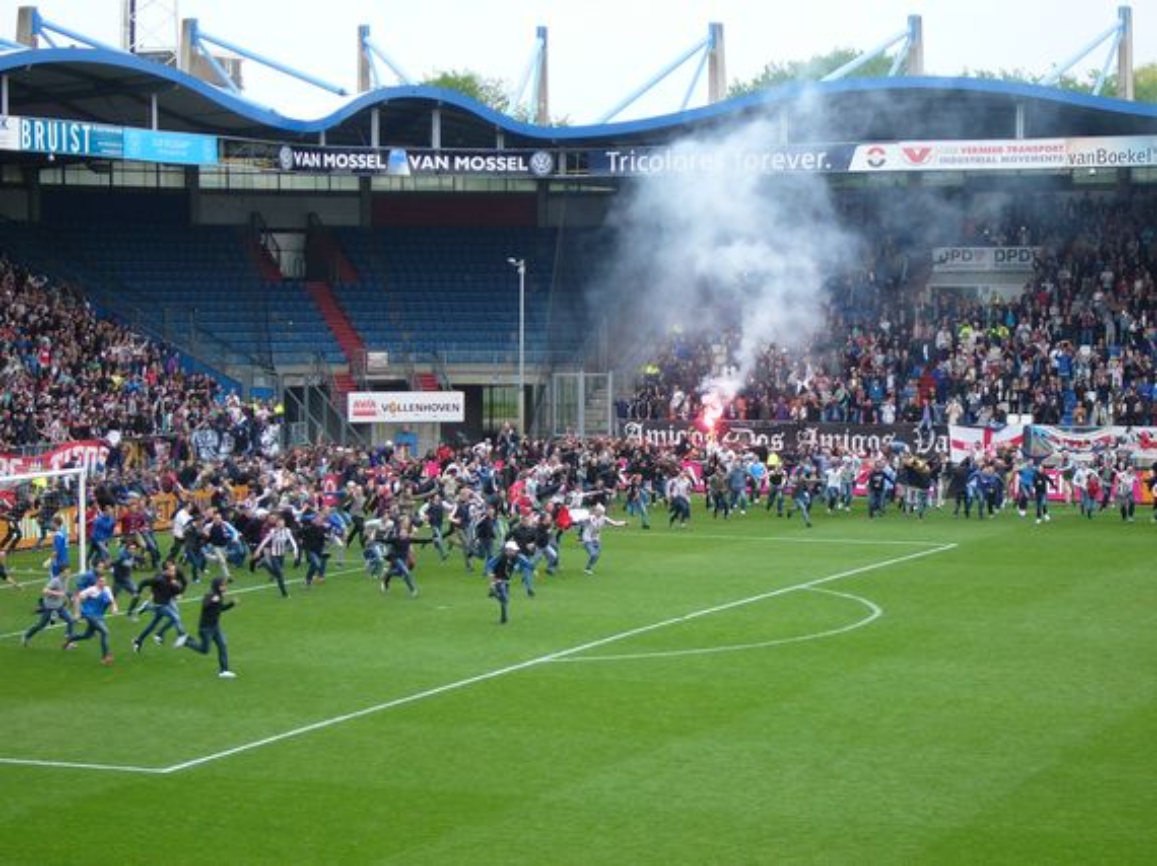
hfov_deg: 22.8
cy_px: 433
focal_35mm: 86
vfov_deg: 17.2
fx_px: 2873
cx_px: 578
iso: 100
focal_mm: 14.3
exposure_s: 1/100
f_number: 4.6
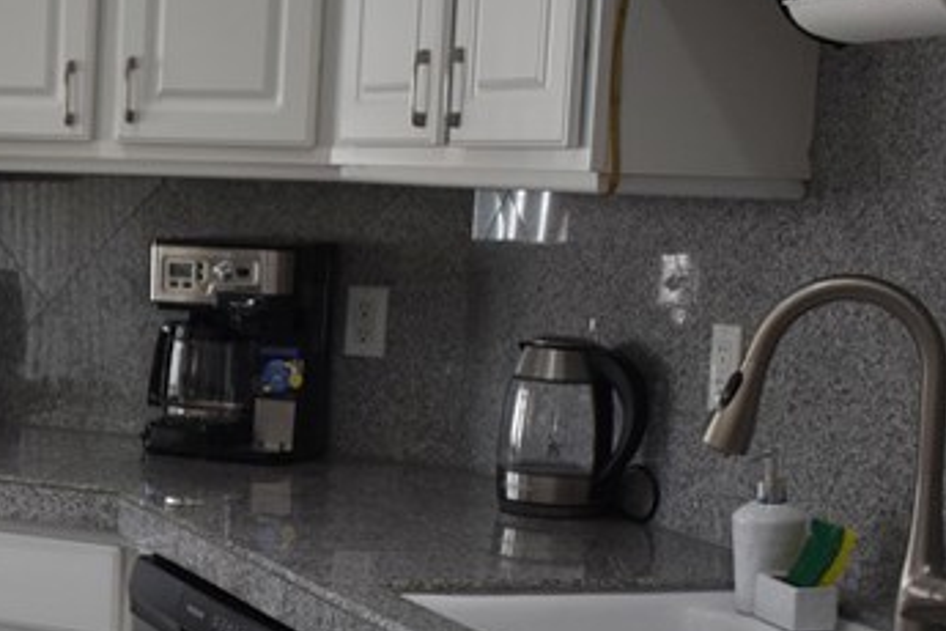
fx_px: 2339
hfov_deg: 21.6
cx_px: -123
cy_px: 704
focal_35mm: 89
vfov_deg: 15.0
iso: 400
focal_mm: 20
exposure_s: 1/60
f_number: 4
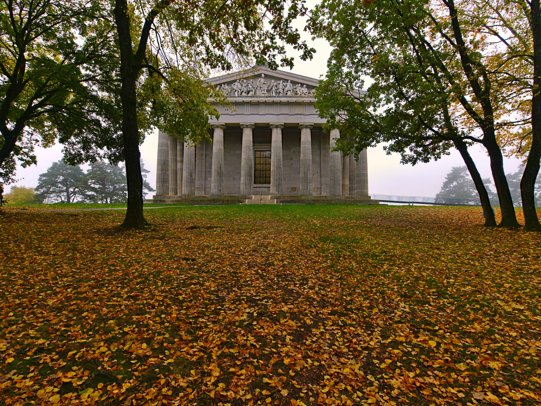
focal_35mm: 18
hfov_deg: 87.7
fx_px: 282
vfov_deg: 71.7
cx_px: 270
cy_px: 203
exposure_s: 1/30
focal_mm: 9
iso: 200
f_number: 8
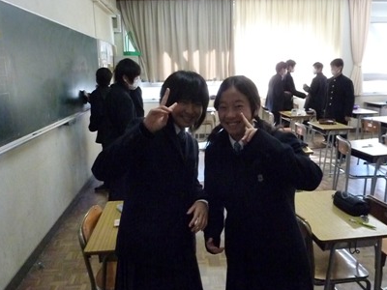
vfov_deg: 49.7
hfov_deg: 63.4
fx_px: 313
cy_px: 147
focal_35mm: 28
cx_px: 198
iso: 2500
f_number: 4
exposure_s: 1/200
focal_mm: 4.1
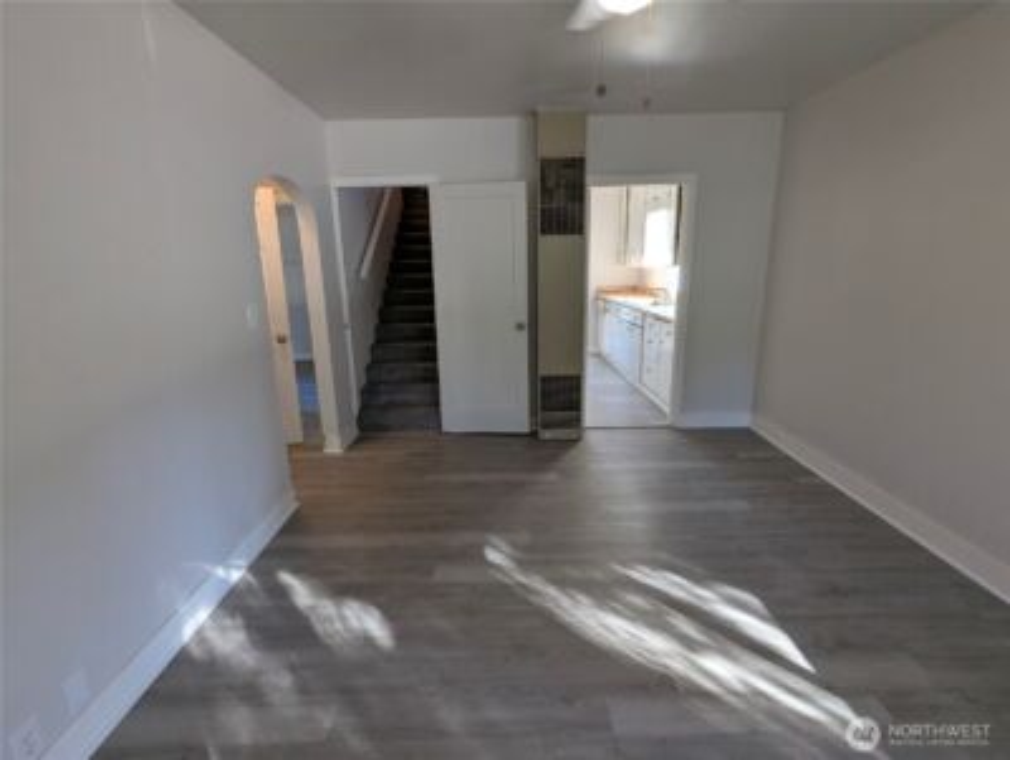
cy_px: 380
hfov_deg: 94.4
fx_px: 467
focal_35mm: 16
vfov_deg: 78.2
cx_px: 505
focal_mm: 2.35
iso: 79
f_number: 2.2
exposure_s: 1/60
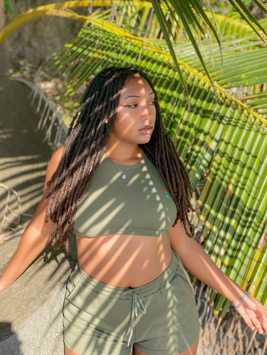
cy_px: 178
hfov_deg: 28.0
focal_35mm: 52
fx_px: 535
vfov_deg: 36.8
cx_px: 134
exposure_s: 1/279
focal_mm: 6
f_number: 2
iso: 20
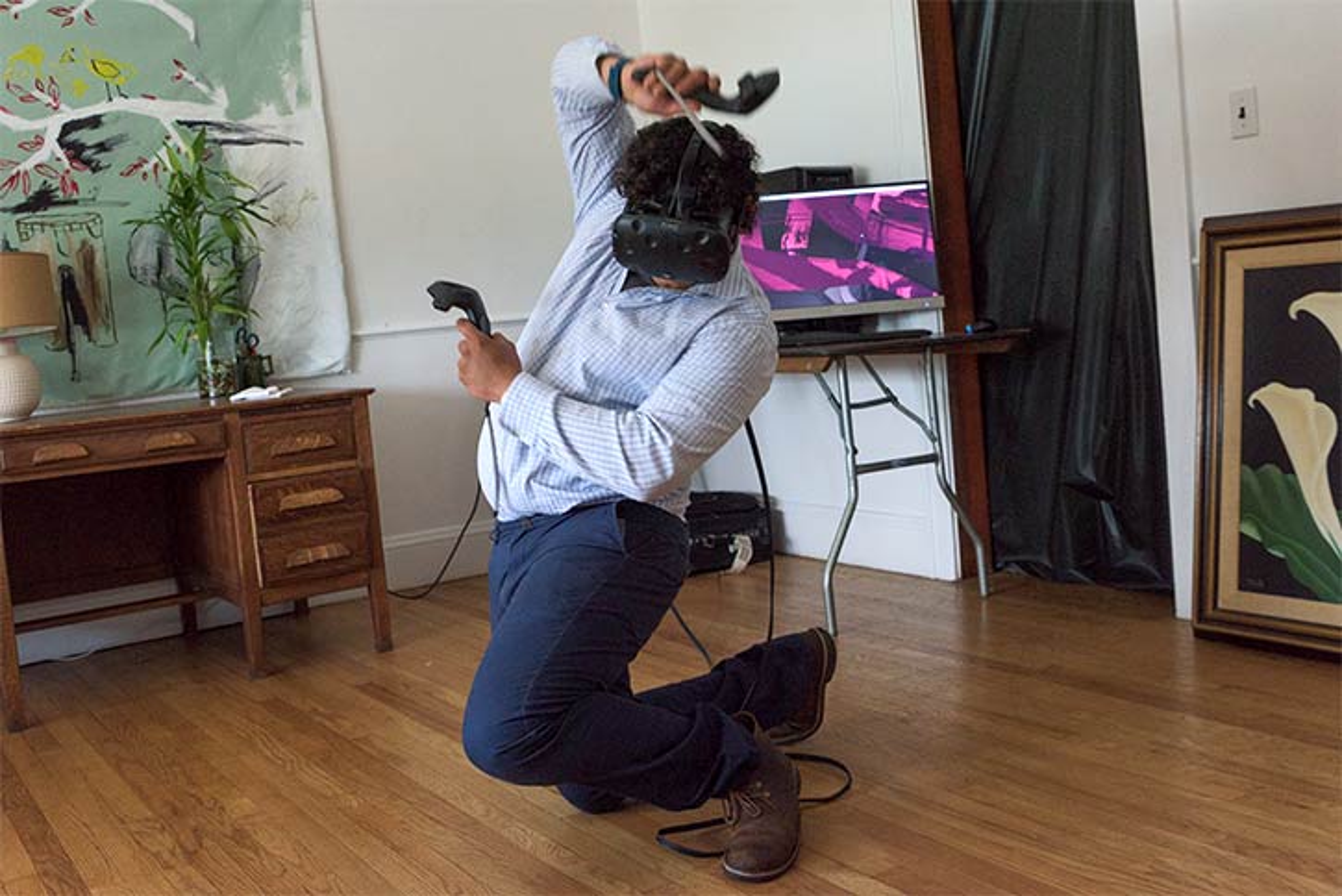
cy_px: 448
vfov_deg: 38.9
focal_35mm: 34
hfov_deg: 55.8
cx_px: 671
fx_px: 1268
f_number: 7.1
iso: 1250
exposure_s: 1/125
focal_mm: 34
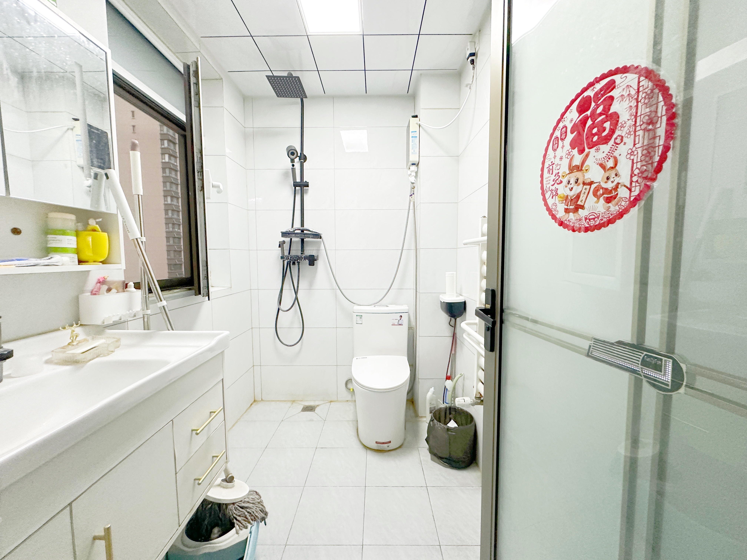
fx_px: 302
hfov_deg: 102.1
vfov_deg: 85.7
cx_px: 374
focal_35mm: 14
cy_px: 280
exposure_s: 1/100
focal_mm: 2.22
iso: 320
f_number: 2.2
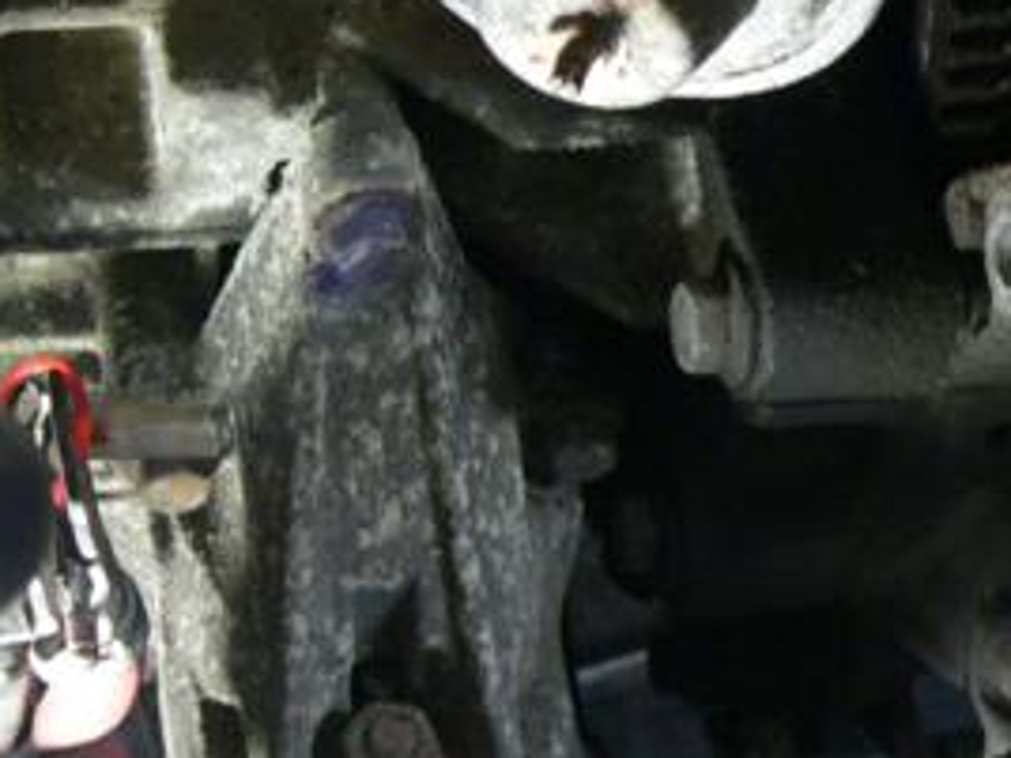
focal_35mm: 86
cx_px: 472
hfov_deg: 22.8
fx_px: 2512
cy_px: 102
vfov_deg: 17.0
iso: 200
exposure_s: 1/10
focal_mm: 6
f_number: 2.8
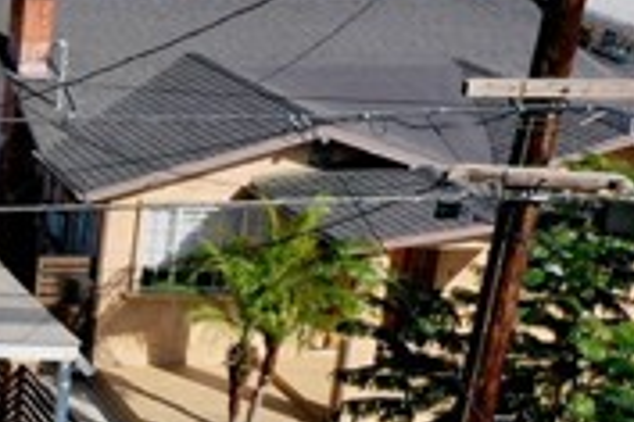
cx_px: -473
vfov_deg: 13.5
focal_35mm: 101
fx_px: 1779
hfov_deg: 17.0
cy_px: 270
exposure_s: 1/800
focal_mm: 10.26
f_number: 6.3
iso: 100
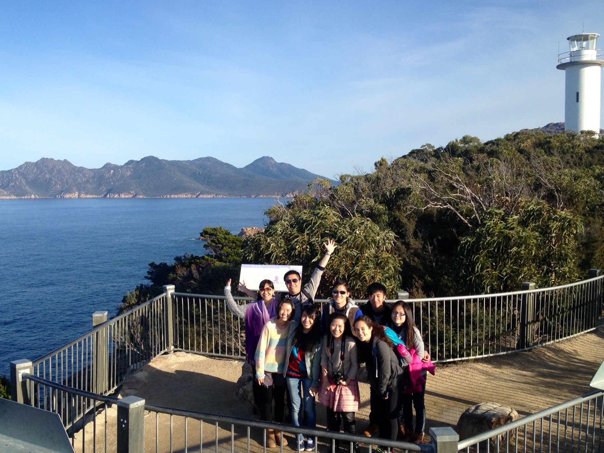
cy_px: 217
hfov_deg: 47.8
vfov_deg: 36.8
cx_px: 272
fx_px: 680
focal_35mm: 39
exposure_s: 1/1284
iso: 50
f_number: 2.4
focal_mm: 4.28
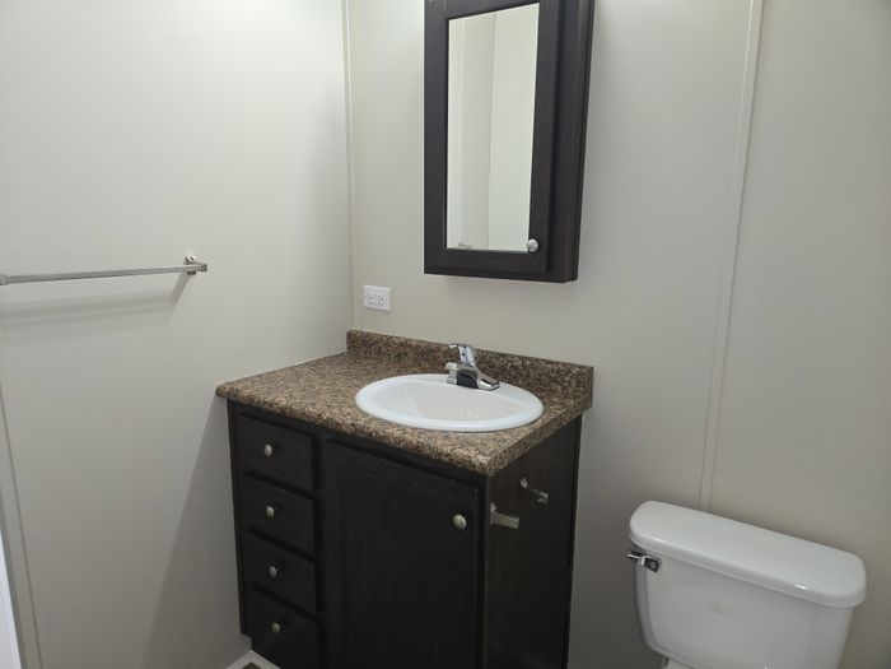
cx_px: 446
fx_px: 592
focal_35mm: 23
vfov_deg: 58.9
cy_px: 334
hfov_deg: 73.9
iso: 80
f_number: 1.8
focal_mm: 5.4
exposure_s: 1/60
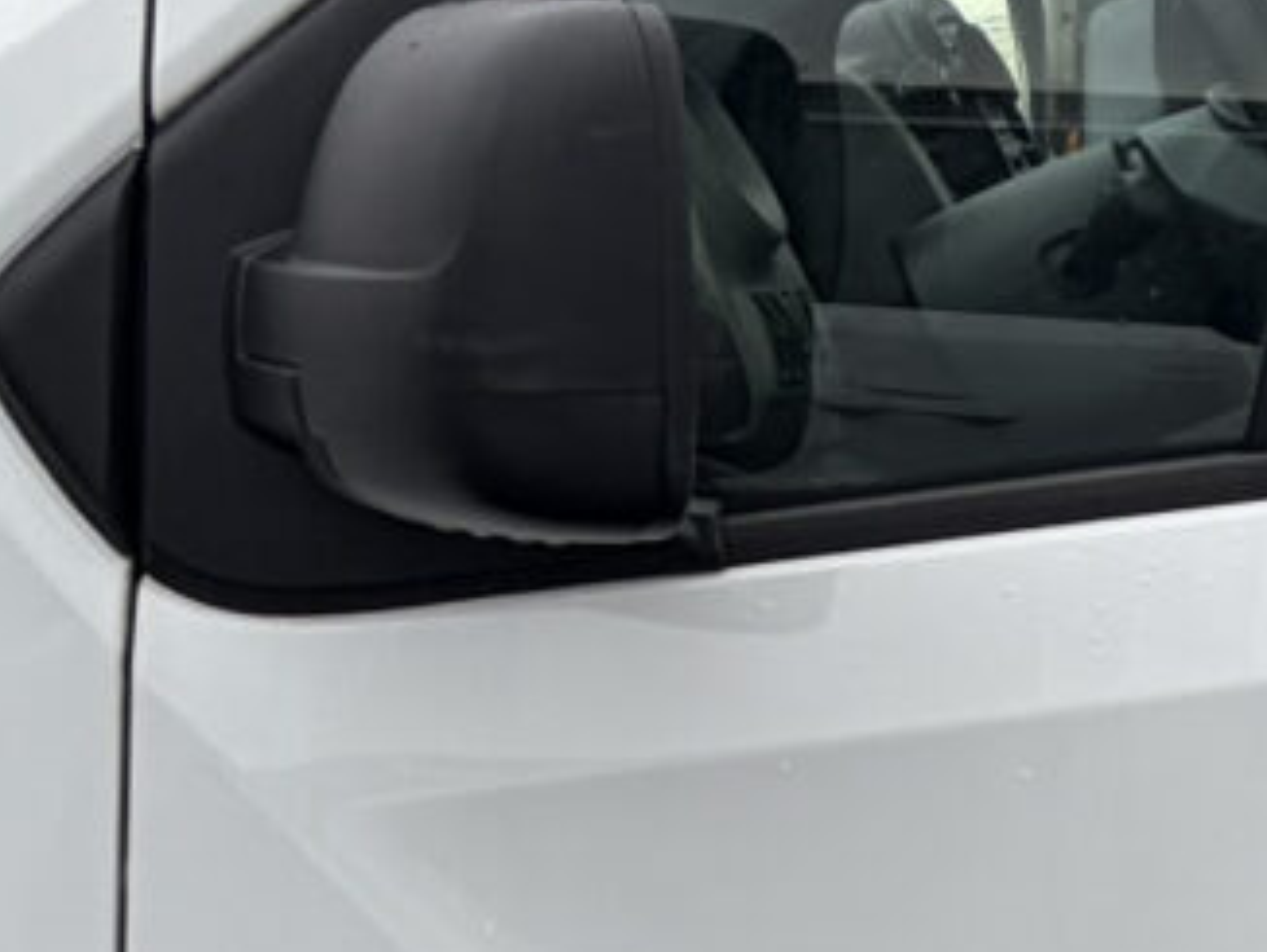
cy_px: 758
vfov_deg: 7.3
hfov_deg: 9.0
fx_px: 7472
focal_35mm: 204
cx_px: 2767
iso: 50
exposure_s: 1/612
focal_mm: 5.96
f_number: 1.6
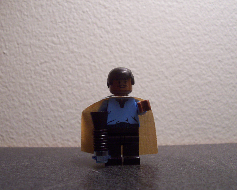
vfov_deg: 38.2
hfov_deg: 46.8
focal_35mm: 39
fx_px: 274
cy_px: 95
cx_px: 111
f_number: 2.8
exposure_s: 1/30
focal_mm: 5.6
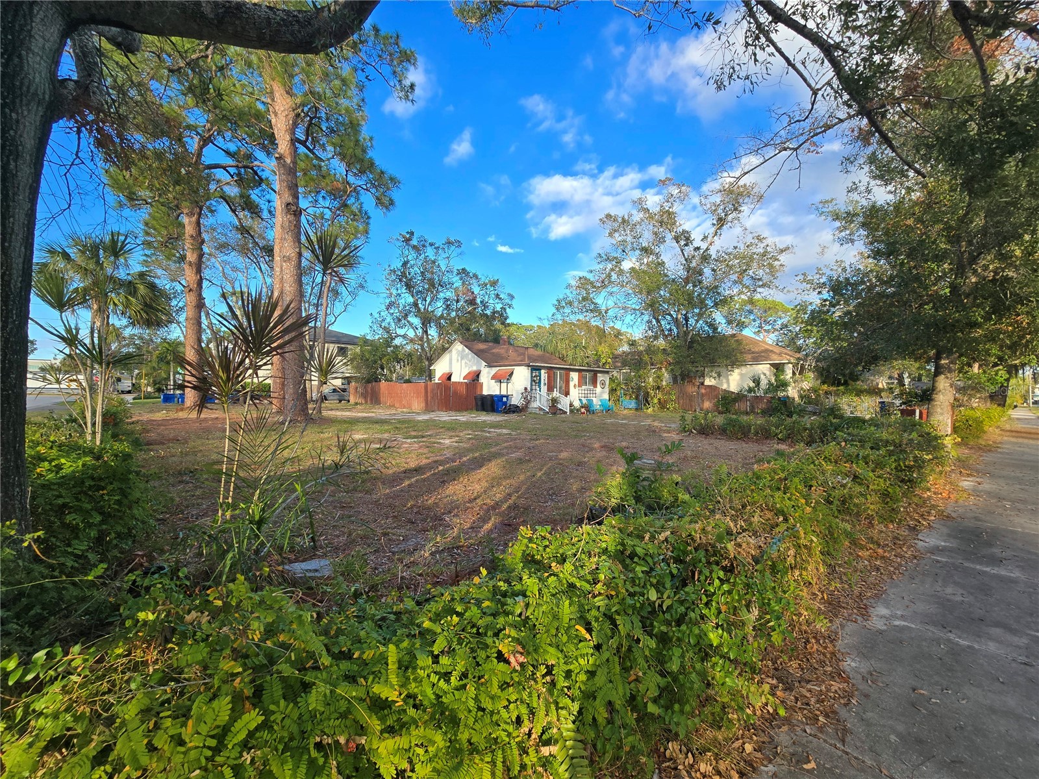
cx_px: 520
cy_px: 390
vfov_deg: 89.9
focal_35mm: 13
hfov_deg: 106.2
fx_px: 390
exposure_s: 1/617
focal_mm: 2.2
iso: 50
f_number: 2.2
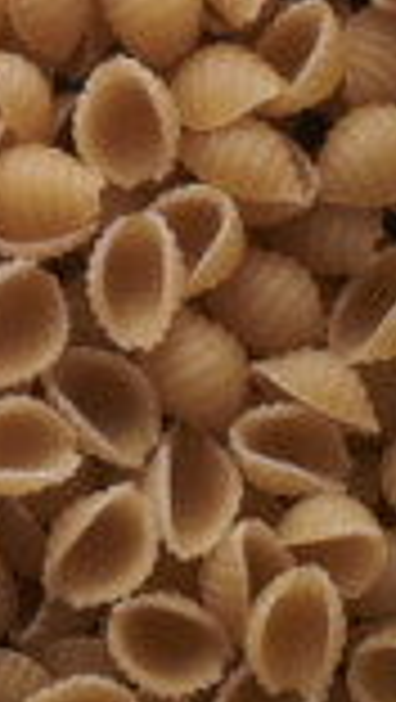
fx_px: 5011
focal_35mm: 269
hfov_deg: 4.2
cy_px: -387
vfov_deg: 7.8
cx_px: -1256
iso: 160
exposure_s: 1/100
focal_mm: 50
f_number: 8
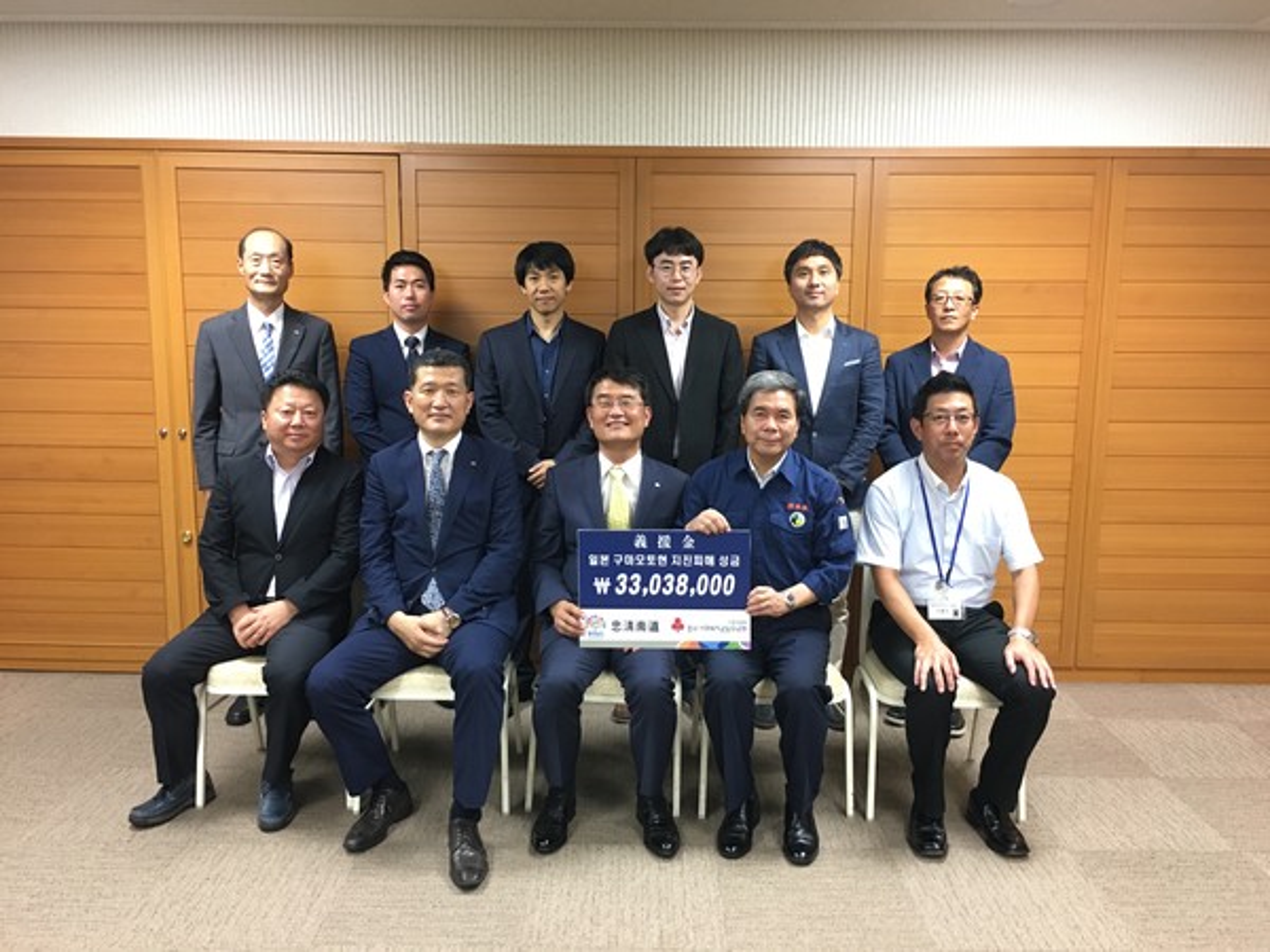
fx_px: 1064
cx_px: 635
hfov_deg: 61.7
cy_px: 476
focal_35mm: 29
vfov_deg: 48.2
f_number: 2.2
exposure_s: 1/30
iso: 125
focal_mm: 4.15
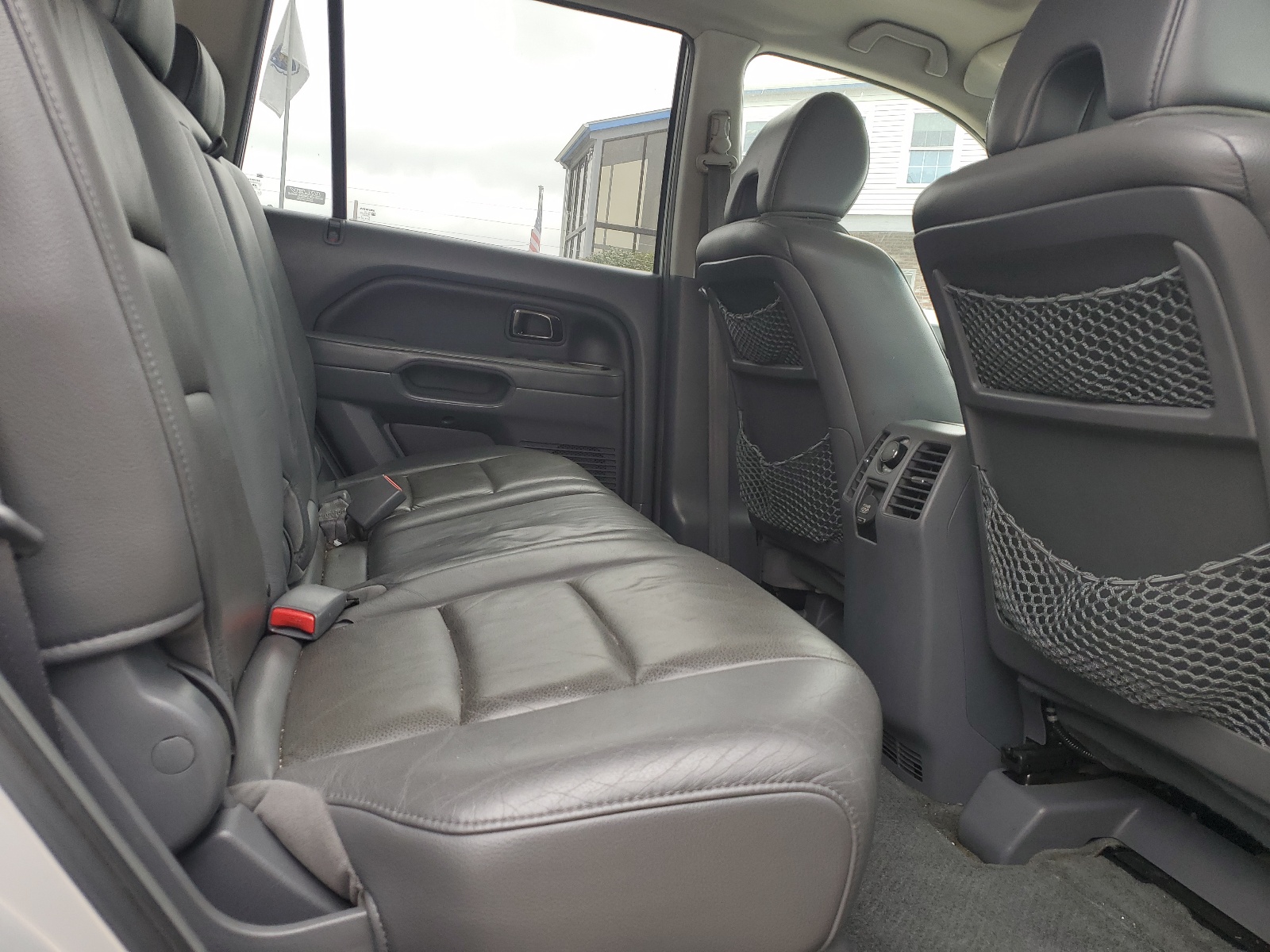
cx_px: 635
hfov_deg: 67.3
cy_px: 476
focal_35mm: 26
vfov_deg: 53.1
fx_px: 954
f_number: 1.5
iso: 50
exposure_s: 1/256
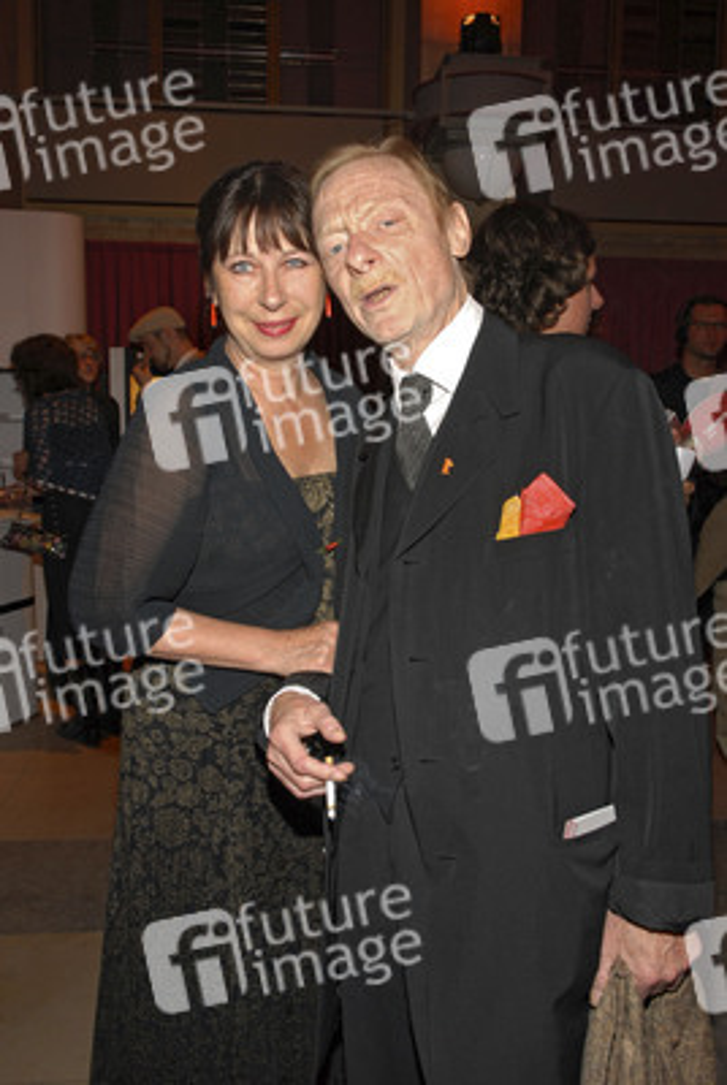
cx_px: 364
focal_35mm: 33
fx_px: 996
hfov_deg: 40.1
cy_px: 542
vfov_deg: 57.2
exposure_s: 1/25
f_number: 7.1
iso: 400
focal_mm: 22
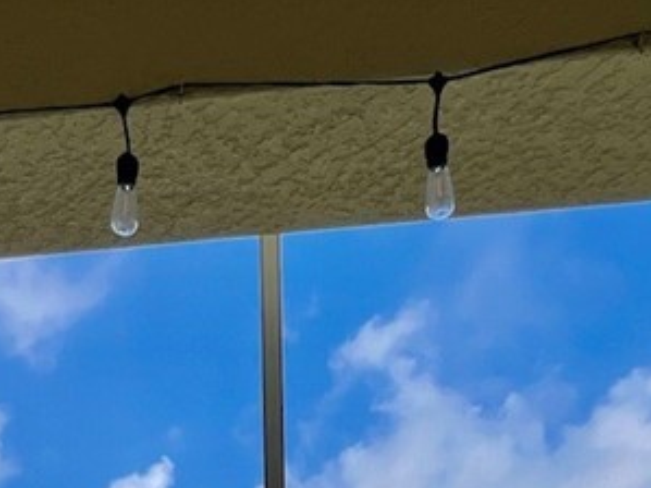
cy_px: 819
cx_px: 185
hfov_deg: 38.9
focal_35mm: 48
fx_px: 902
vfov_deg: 22.1
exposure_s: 1/240
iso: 32
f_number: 1.8
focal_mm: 1.57
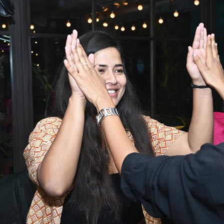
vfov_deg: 26.3
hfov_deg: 26.3
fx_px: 479
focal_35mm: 65
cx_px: 113
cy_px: 105
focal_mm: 25.5
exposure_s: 1/100
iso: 320
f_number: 4.5
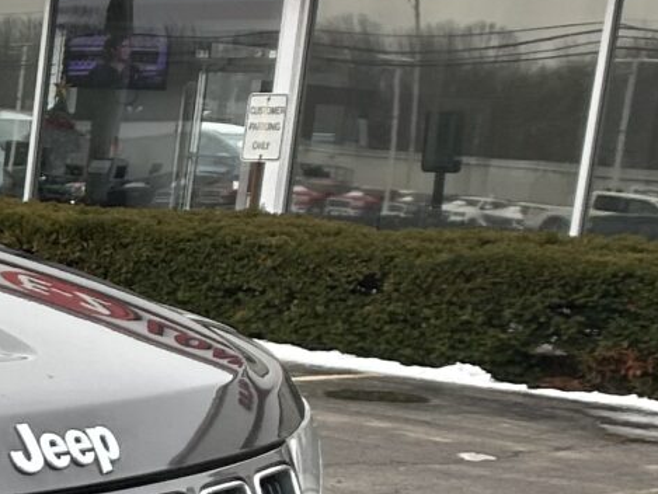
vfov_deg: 10.3
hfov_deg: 12.2
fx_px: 2700
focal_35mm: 142
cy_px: 518
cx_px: -697
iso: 50
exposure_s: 1/808
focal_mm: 5.7
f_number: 1.5
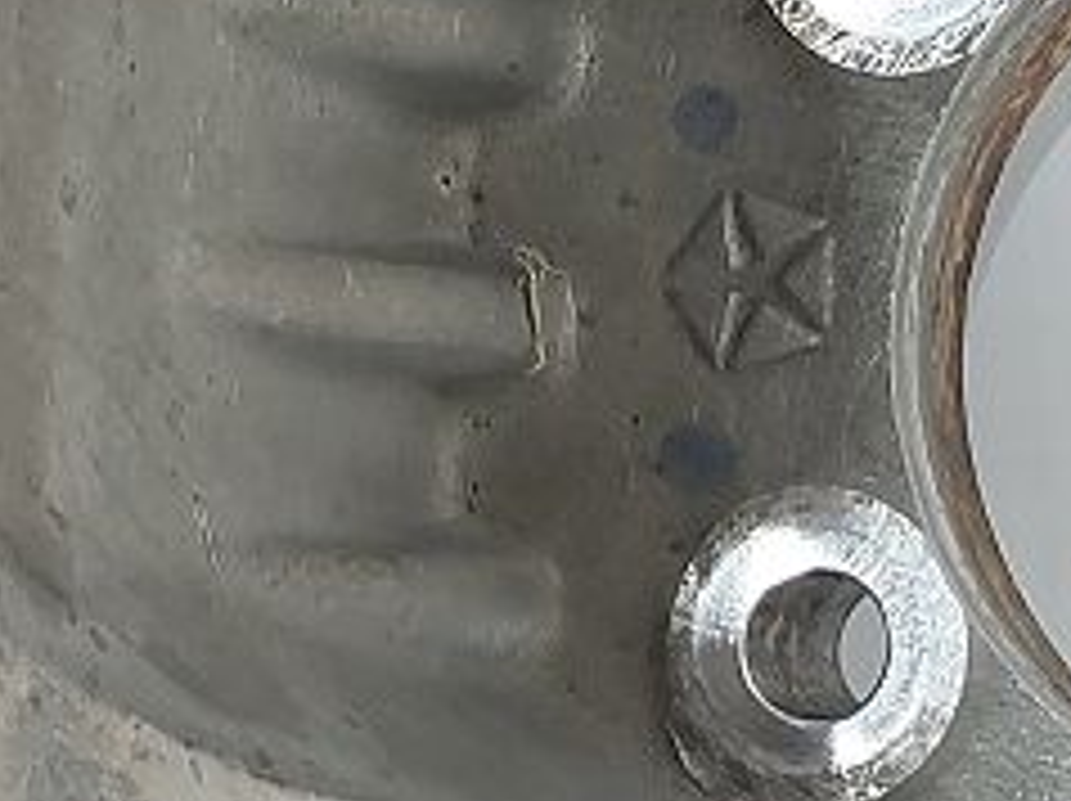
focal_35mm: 140
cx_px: 952
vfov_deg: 10.5
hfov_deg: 14.0
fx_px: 4327
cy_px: 117
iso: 100
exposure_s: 1/50
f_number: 1.8
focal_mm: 5.23
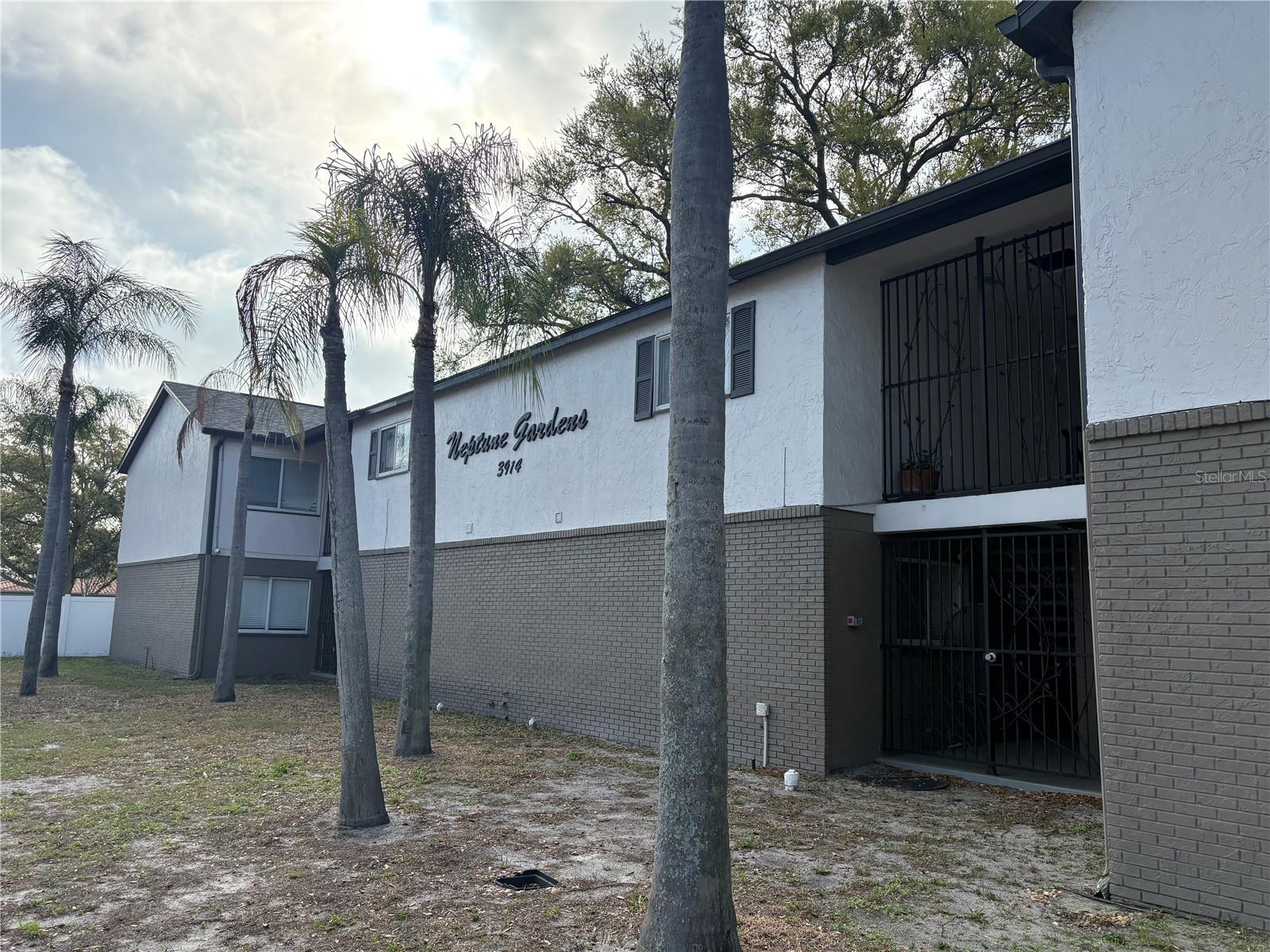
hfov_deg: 67.3
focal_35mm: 26
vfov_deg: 53.1
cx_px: 635
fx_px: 954
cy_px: 476
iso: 64
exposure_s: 1/3831
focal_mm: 5.96
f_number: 1.6
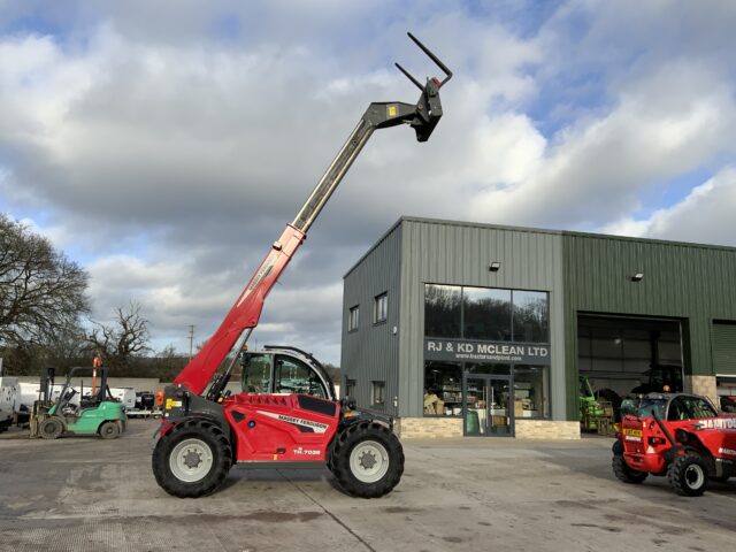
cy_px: 276
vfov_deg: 48.2
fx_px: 617
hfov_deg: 61.7
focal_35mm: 29
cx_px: 368
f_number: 1.8
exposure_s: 1/1534
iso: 16
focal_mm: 3
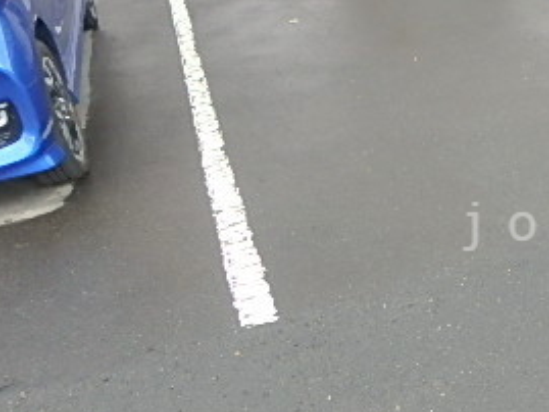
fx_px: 793
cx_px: 602
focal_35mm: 50
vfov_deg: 29.1
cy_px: 226
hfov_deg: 33.4
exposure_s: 1/60
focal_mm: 3.7
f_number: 3.5
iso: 200
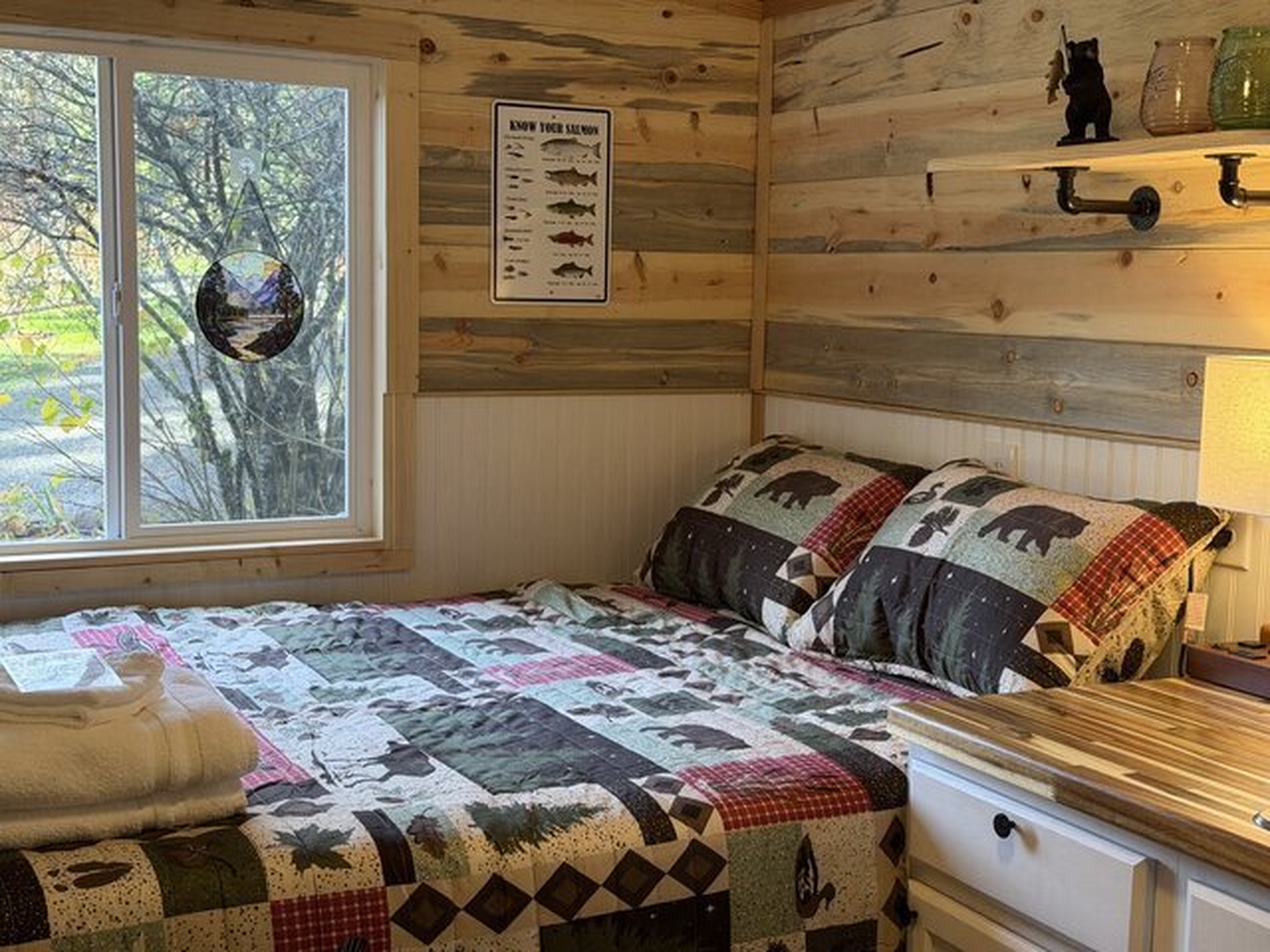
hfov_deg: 39.7
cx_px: 635
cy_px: 476
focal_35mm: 48
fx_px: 1761
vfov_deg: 30.3
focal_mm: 6.76
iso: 100
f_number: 1.78
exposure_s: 1/120
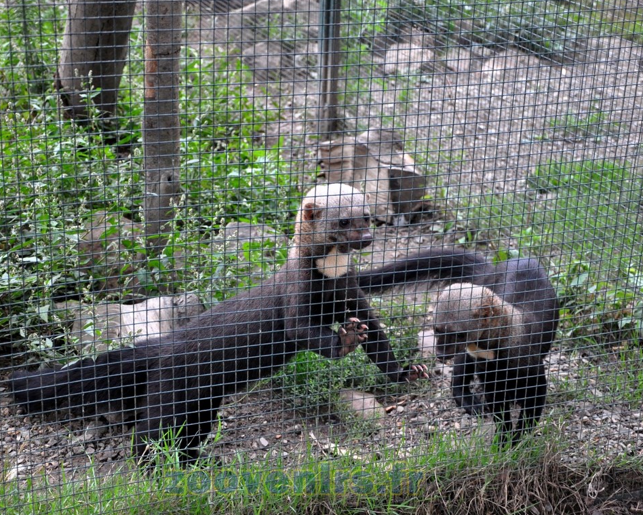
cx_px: 302
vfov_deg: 21.3
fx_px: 1371
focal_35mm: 72
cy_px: 256
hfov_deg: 26.4
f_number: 4.8
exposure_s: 1/100
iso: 1600
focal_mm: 42
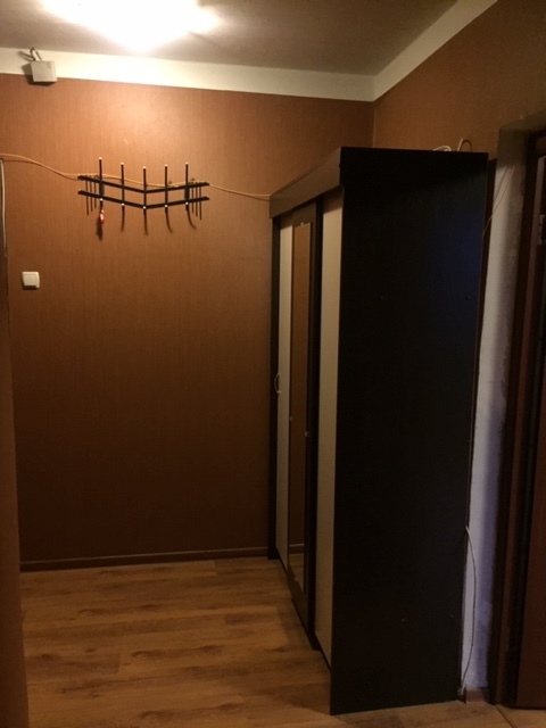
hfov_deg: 48.2
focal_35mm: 29
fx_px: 610
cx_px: 273
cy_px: 364
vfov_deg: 61.7
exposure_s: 1/17
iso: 400
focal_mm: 4.15
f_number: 2.2
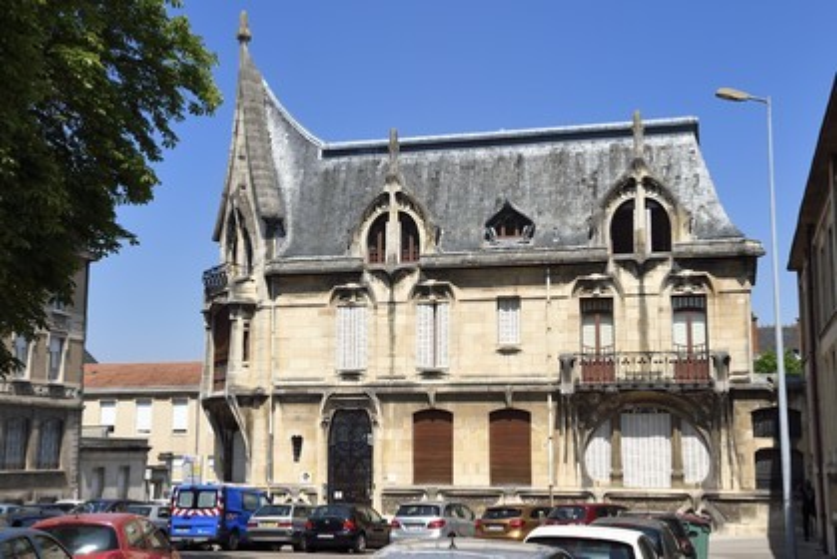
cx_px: 418
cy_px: 280
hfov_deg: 41.1
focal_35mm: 48
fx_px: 1117
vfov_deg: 28.1
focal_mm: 48
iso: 200
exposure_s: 1/250
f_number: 14
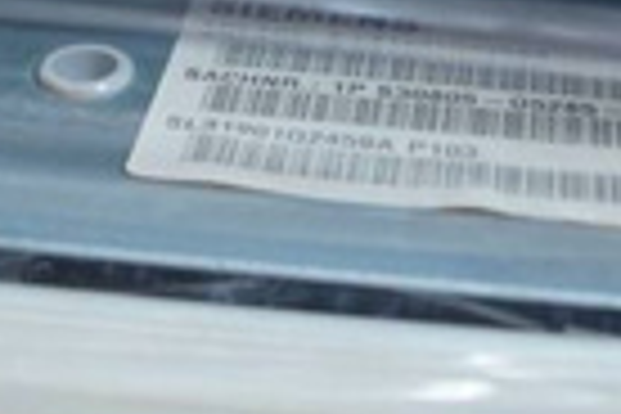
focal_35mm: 120
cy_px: -356
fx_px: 2070
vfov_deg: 10.6
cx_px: 252
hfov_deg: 17.0
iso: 800
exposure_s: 1/60
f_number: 4
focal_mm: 20
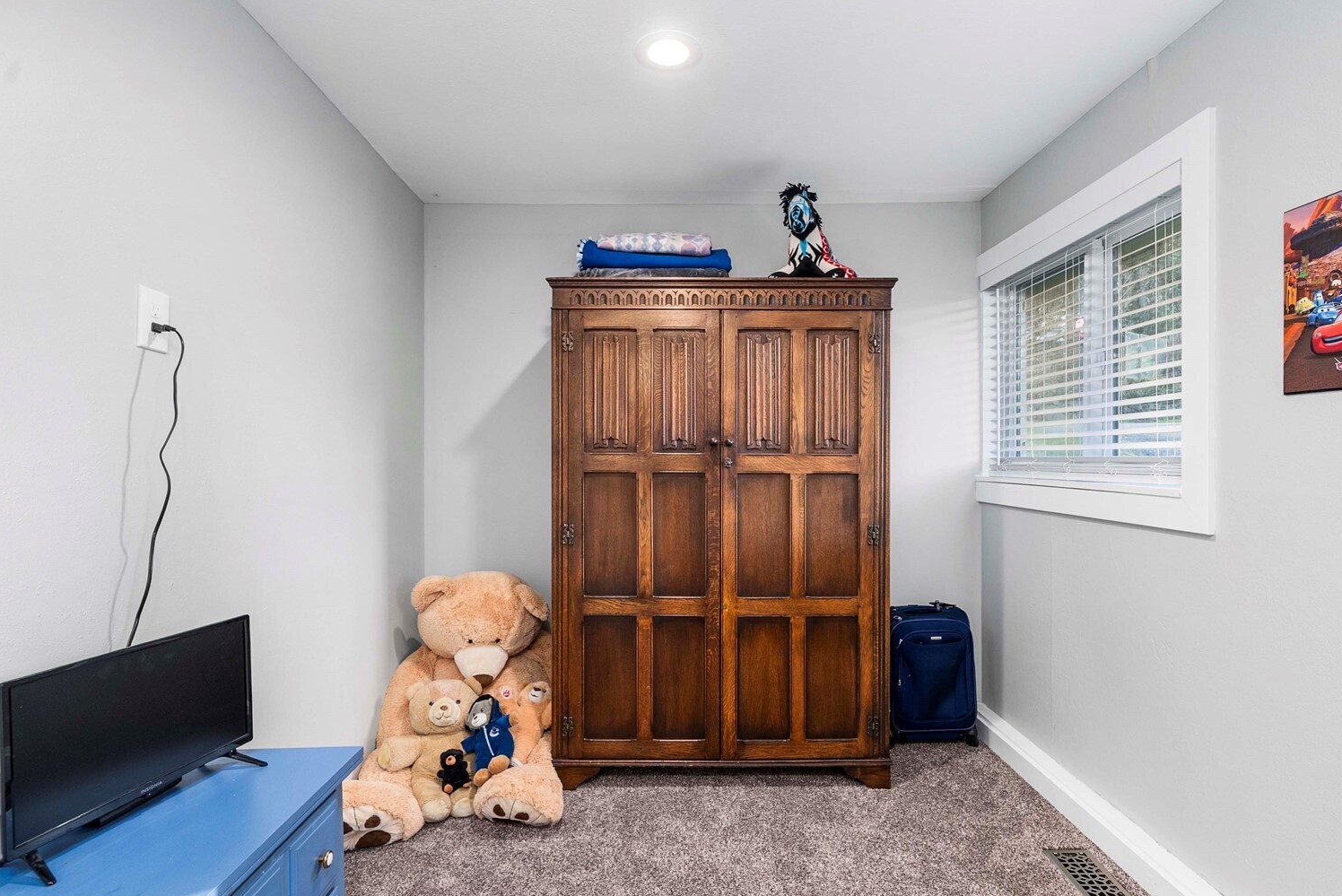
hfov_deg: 93.2
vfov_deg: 70.4
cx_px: 697
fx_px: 634
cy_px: 487
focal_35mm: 17
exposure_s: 1/60
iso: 500
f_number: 7.1
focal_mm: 15
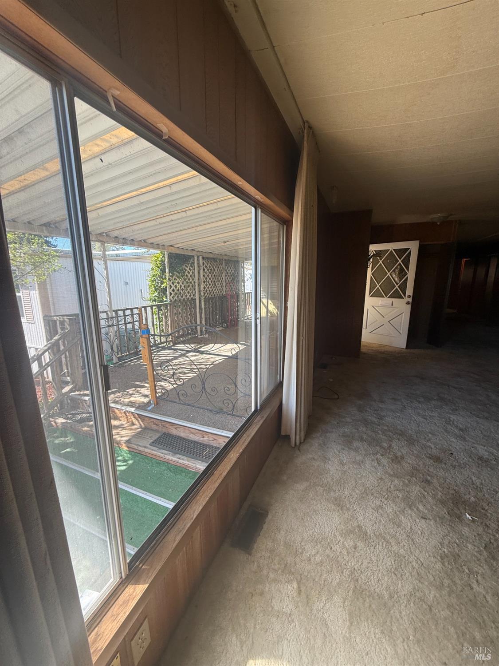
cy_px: 333
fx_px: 269
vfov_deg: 102.1
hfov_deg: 85.7
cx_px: 250
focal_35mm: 14
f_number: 2.2
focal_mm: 2.22
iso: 50
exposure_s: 1/127
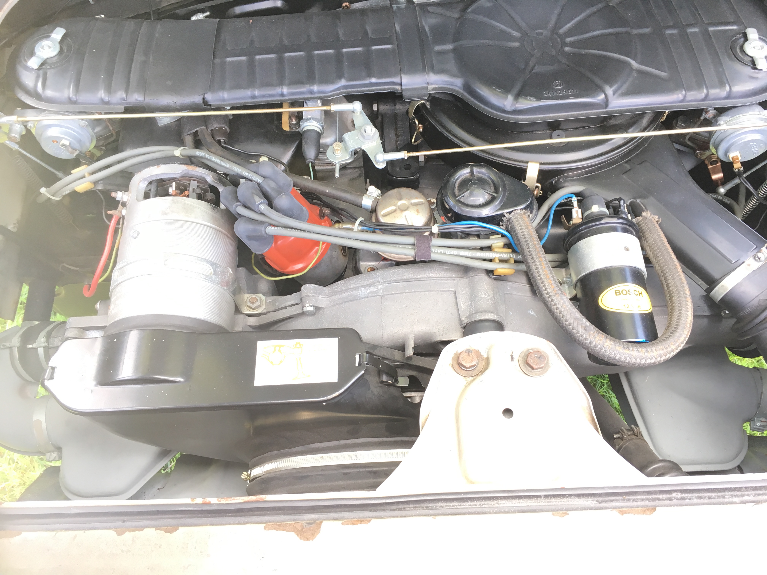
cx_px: 384
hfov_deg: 61.7
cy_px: 288
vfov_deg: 48.2
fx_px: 643
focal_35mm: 29
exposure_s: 1/40
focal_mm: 4.15
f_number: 2.2
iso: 32
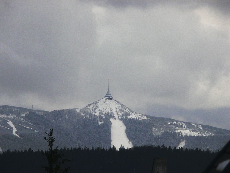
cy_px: 86
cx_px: 115
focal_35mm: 420
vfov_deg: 3.5
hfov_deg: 4.7
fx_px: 2790
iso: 100
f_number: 6.3
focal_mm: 88.8
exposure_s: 1/500
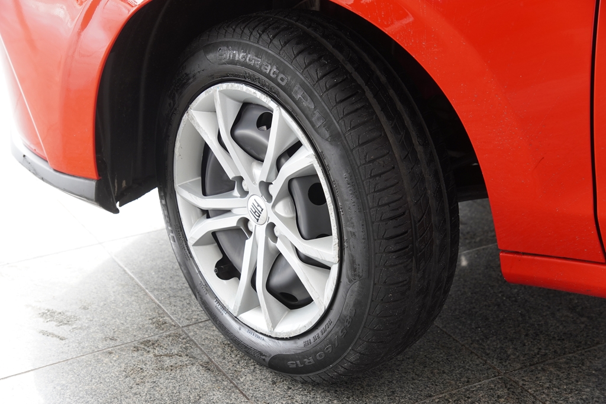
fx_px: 1136
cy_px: 202
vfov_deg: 20.2
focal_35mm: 68
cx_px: 303
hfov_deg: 29.9
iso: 400
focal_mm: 45
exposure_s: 1/80
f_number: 4
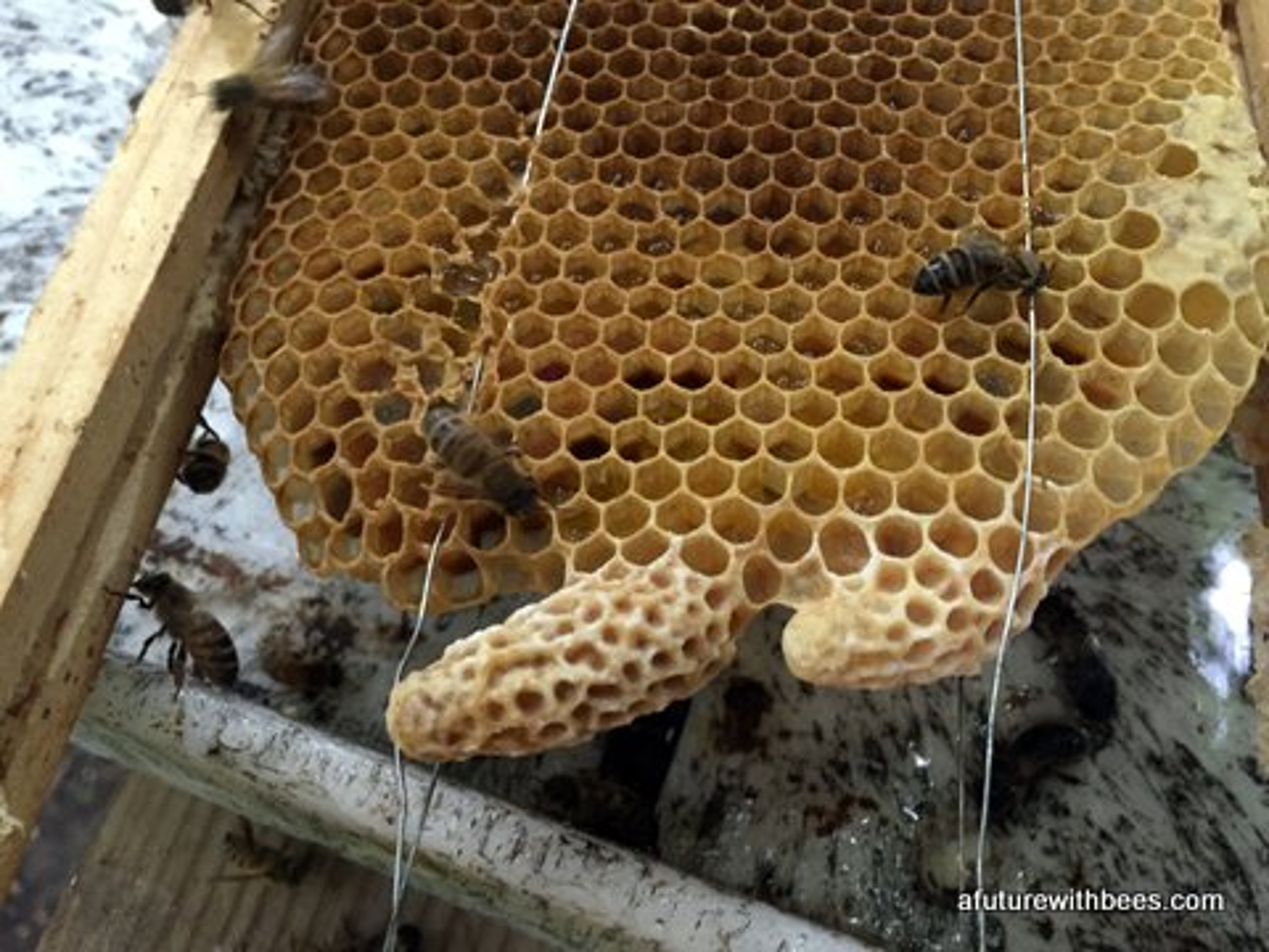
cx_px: 634
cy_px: 476
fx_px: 1063
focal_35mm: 29
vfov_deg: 48.2
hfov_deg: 61.7
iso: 250
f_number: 2.2
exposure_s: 1/17
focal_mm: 4.15
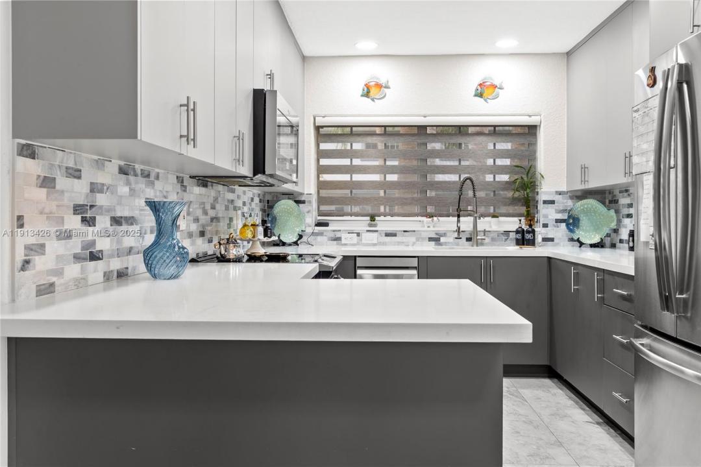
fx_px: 545
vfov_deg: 46.4
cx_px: 350
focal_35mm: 28
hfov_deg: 65.5
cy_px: 234
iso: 100
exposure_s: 2.5
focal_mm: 19
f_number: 9
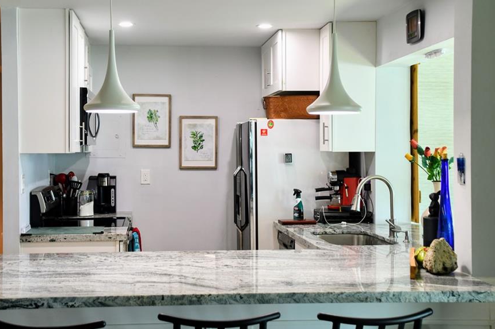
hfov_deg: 39.5
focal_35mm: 50
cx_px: 205
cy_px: 150
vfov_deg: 27.0
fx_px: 687
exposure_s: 1/80
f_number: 4.5
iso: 400
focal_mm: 28
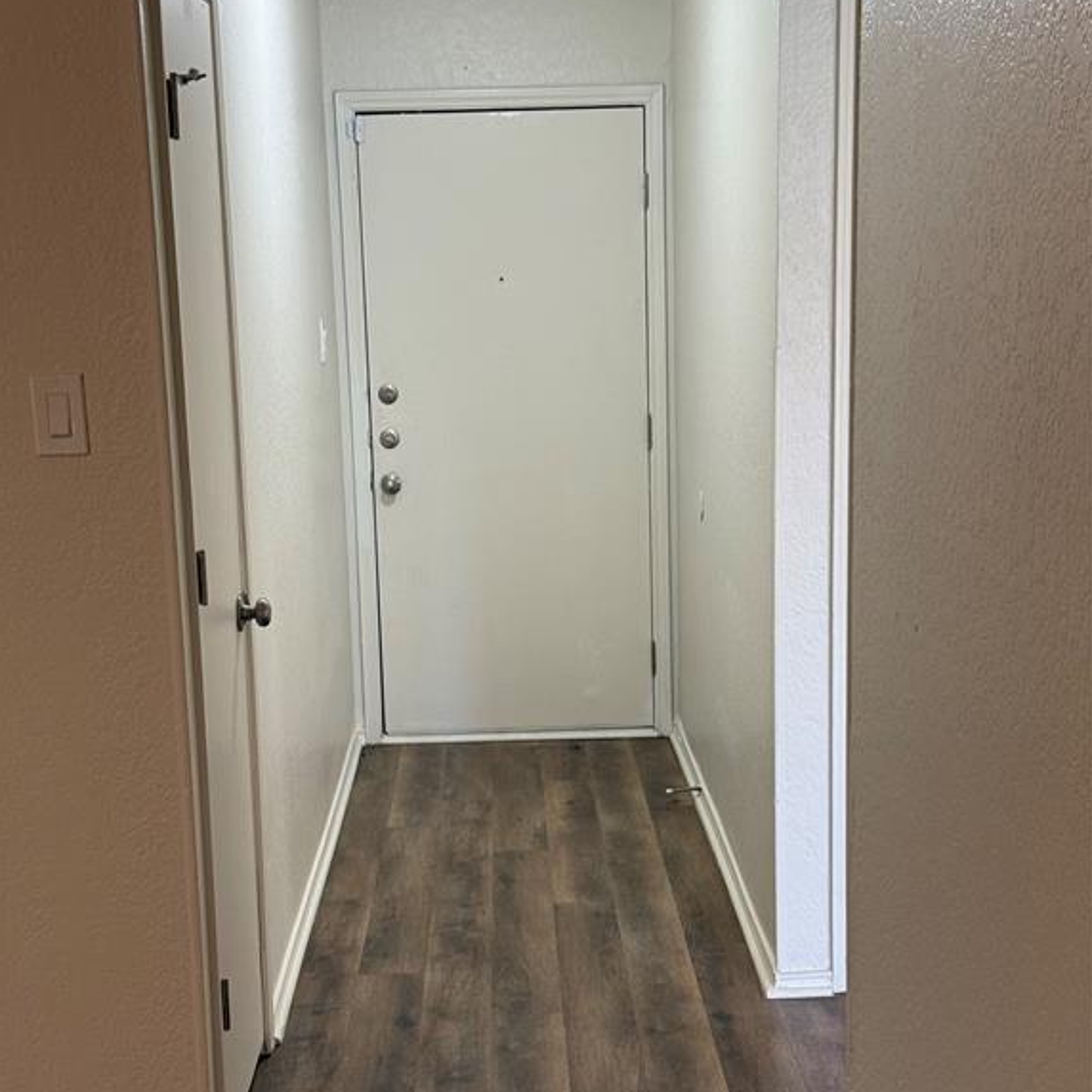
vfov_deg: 30.0
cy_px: 647
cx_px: 544
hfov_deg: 30.0
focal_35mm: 57
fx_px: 2034
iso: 125
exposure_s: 1/60
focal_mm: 6.76
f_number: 1.78
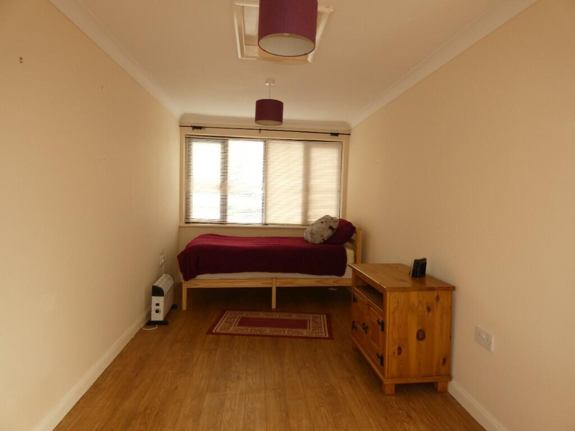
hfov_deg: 81.7
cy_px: 216
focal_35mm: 20
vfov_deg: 66.0
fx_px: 332
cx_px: 288
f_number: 2.8
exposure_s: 1/20
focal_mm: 3.6
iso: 80
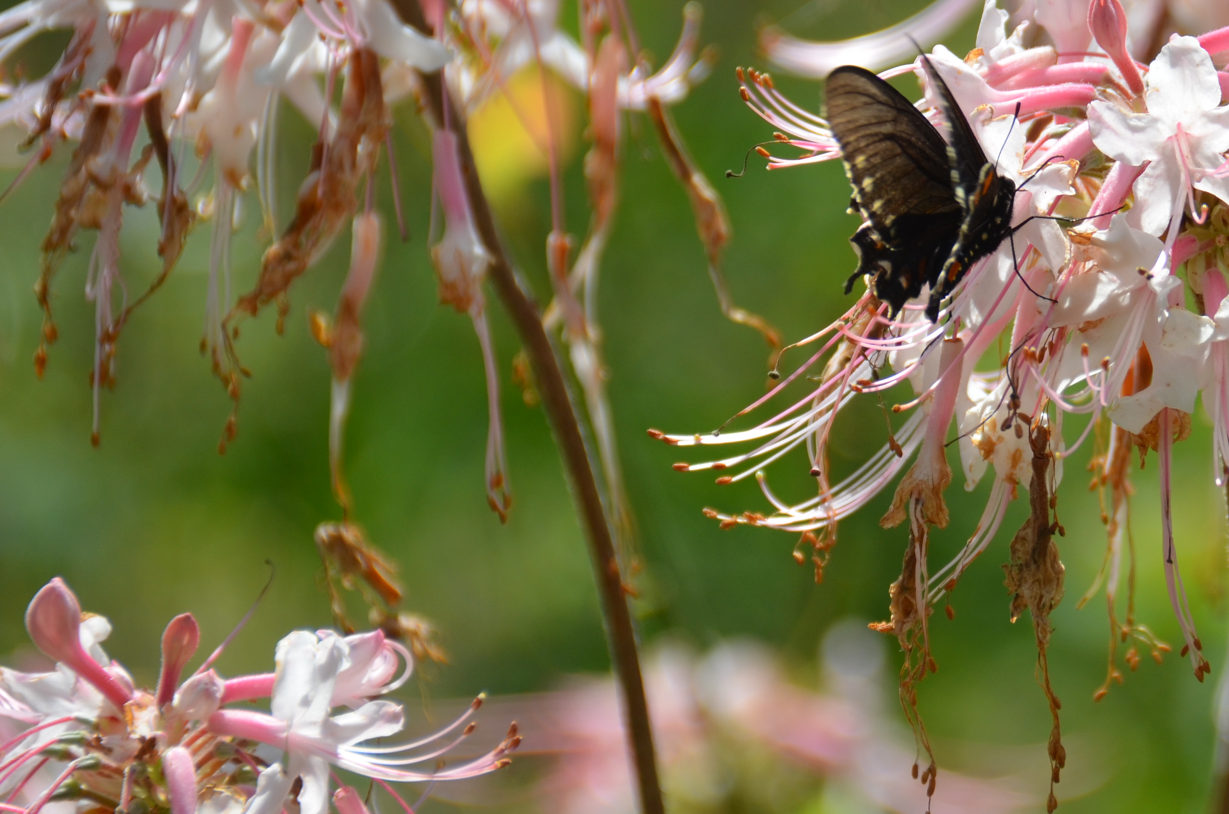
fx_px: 26780
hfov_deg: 2.6
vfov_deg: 1.7
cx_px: 1065
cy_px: 228
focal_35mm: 786
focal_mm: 300
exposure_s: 1/640
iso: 200
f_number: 6.3
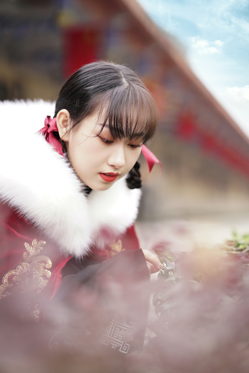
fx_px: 881
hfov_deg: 16.1
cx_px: 124
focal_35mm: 85
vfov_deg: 23.9
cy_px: 186
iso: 2000
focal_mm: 85
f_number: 1.8
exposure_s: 1/2500
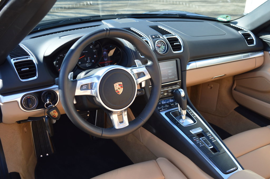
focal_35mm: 39
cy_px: 90
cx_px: 135
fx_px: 292
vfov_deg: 34.2
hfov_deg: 49.6
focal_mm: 26
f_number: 5.6
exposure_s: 1/125
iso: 160
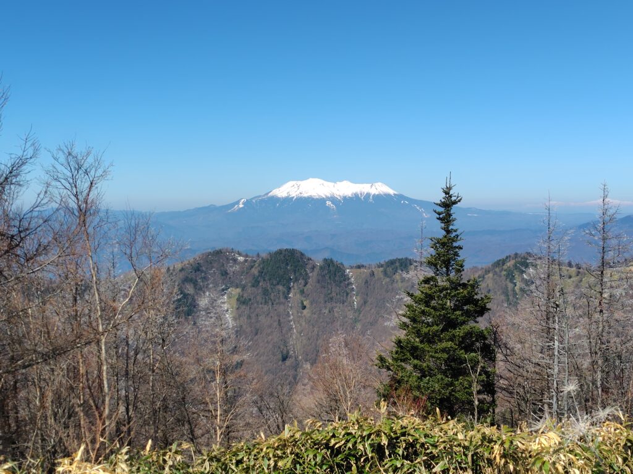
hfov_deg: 73.9
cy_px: 237
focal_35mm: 23
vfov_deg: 58.9
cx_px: 316
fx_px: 421
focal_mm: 5.6
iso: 50
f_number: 1.9
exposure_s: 1/1486
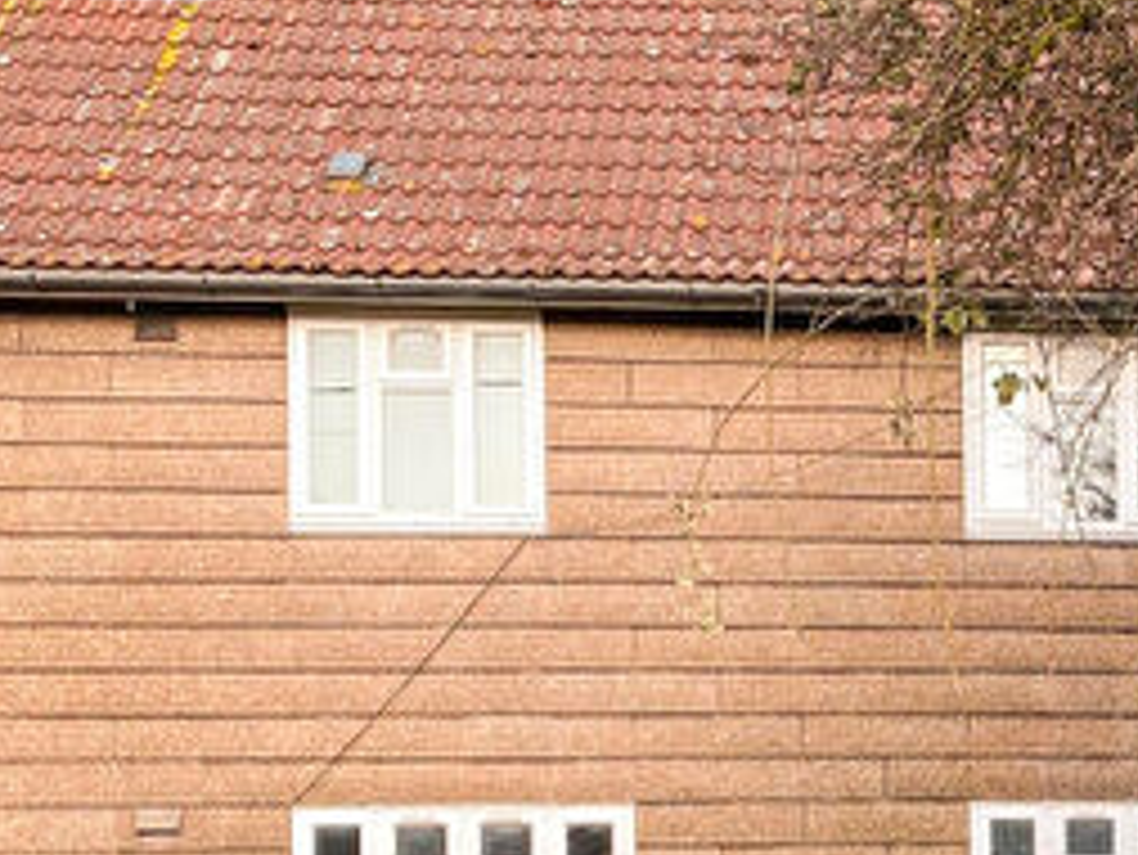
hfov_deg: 24.8
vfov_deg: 19.7
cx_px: 1304
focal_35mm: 72
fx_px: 2368
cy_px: 893
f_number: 1.8
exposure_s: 1/670
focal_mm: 4.25
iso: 32
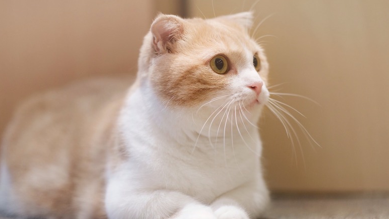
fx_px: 918
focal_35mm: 89
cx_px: 196
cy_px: 127
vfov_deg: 13.6
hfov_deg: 23.9
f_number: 1.6
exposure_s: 1/480
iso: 800
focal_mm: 56
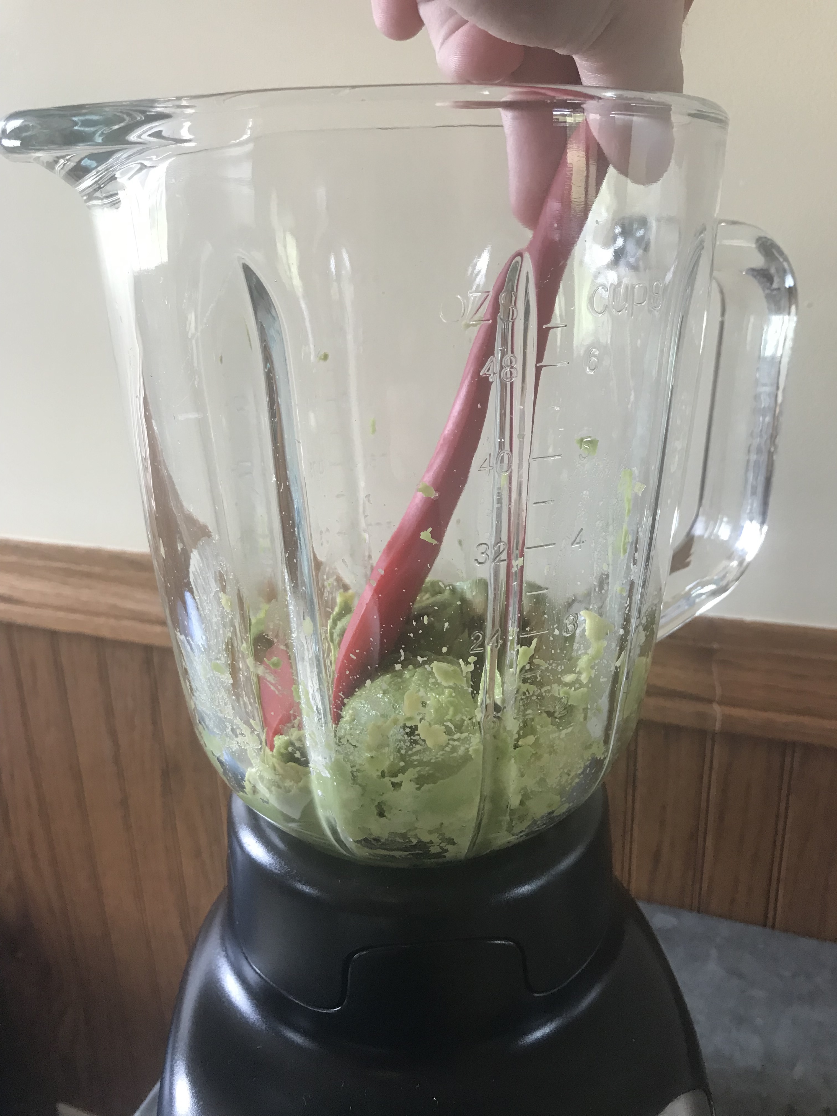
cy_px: 558
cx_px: 418
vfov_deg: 63.4
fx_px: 903
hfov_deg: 49.7
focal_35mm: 28
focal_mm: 3.99
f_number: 1.8
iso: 32
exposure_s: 1/30
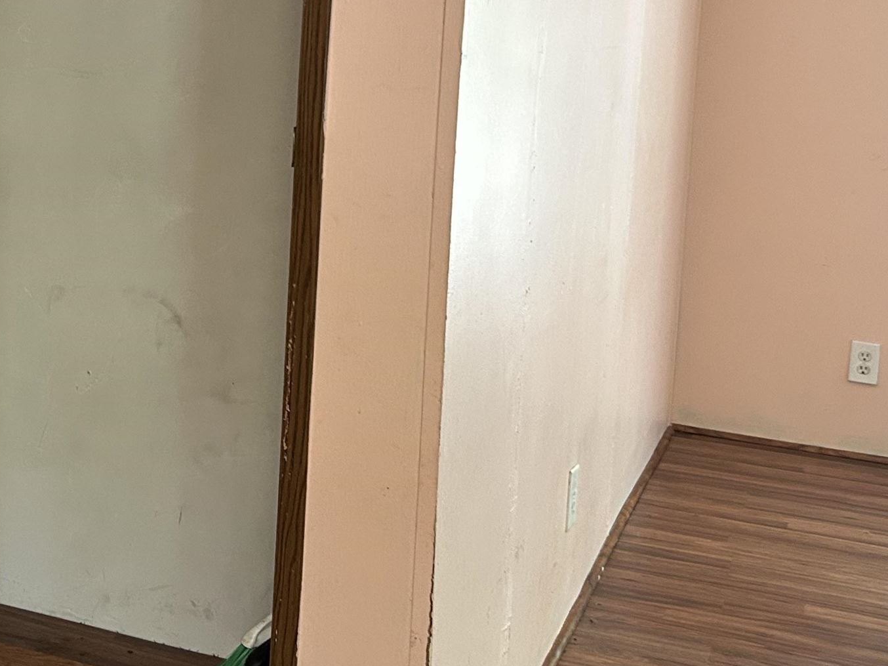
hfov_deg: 31.5
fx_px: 1513
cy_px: 110
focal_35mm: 59
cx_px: 127
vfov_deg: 24.3
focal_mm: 5.7
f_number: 1.5
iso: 320
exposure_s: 1/60
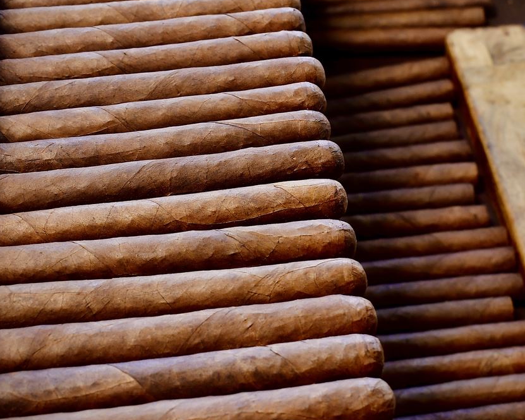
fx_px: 1057
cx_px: 320
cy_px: 184
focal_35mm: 68
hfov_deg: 27.8
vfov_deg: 22.5
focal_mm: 32
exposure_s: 1/60
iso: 720
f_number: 8
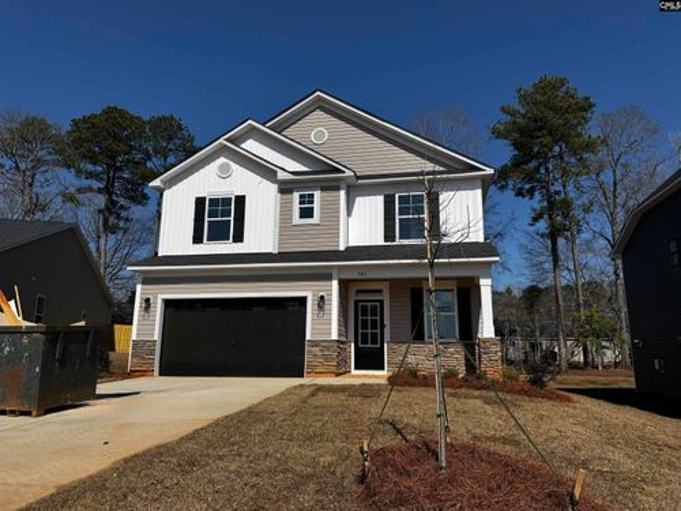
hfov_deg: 71.6
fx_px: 472
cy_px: 256
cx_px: 340
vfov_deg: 56.8
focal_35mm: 24
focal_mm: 6.76
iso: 80
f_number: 1.78
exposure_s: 1/7937
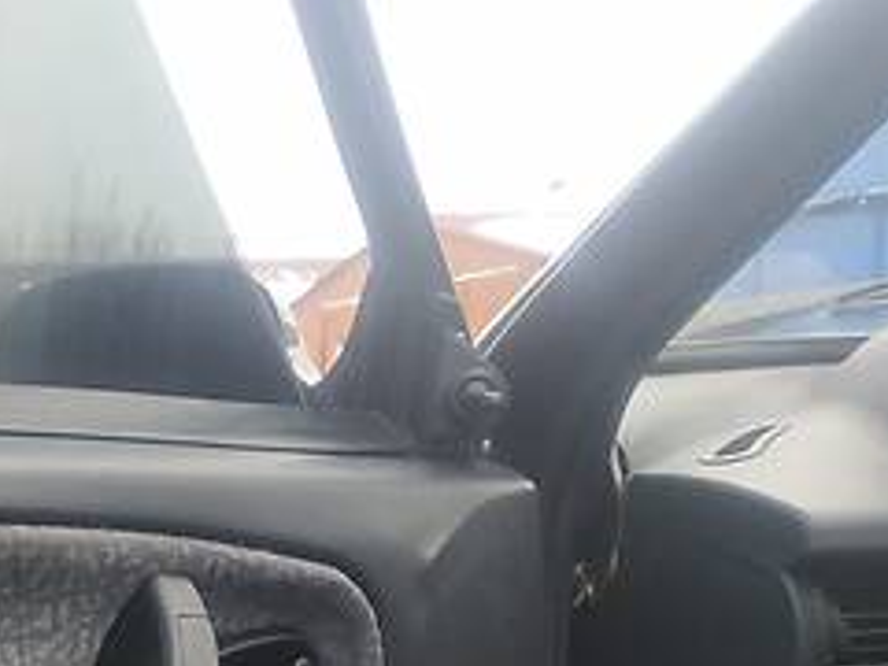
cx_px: -255
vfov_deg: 17.3
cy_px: 870
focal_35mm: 80
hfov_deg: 22.0
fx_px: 2052
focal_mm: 3.9
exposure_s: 1/100
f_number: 1.9
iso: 250
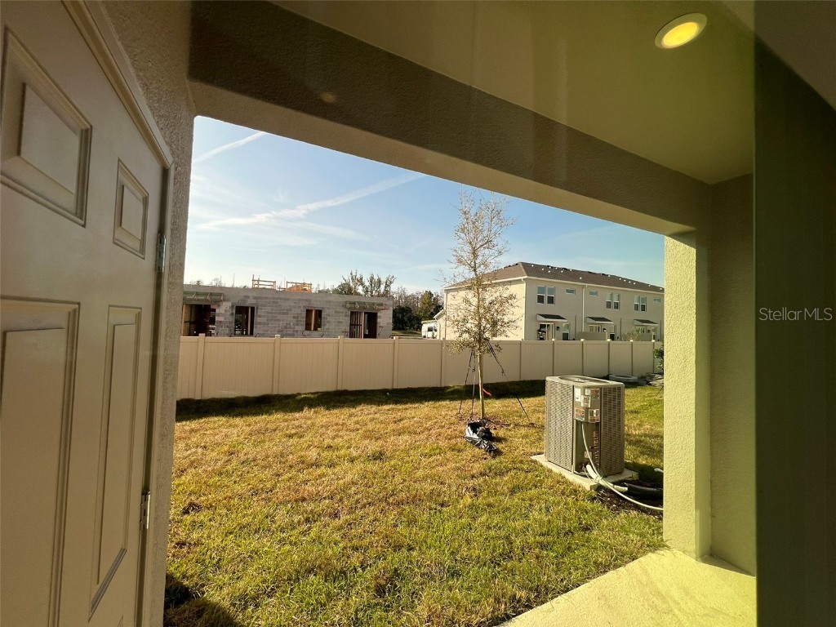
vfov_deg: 89.9
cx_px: 418
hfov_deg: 106.2
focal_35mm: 13
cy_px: 314
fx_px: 314
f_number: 1.8
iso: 32
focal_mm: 1.57
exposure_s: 1/1107
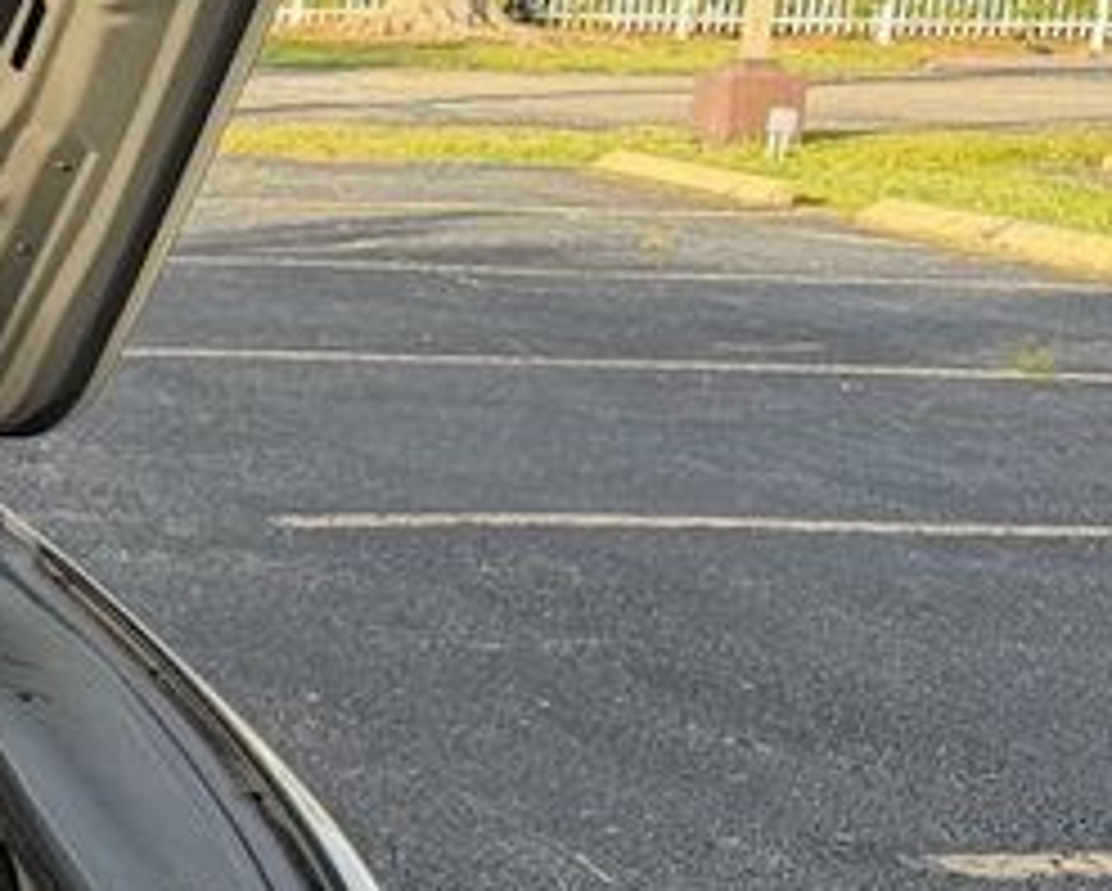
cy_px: 729
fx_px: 3195
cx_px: -891
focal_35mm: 97
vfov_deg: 15.8
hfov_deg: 16.5
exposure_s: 1/612
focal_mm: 6.76
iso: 100
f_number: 1.78
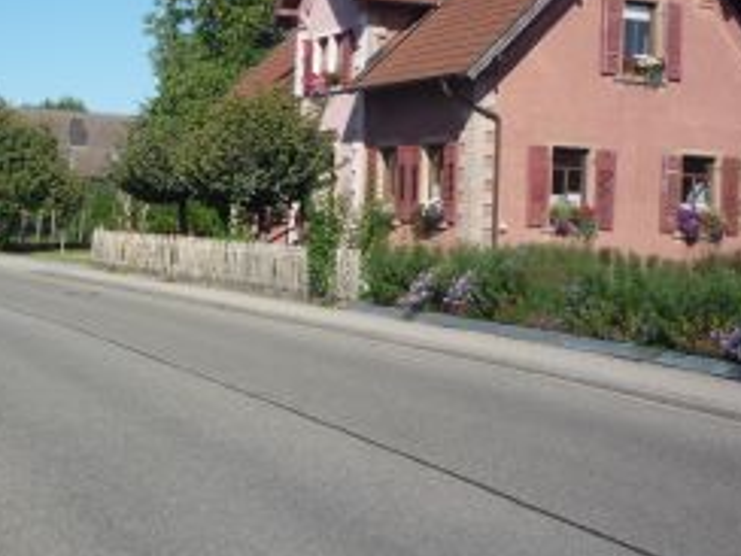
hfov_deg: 30.2
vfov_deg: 23.1
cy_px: 158
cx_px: 176
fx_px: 1349
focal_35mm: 63
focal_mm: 5.2
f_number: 5.6
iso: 100
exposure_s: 1/400
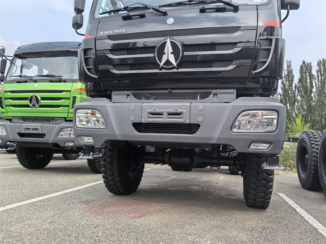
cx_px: 163
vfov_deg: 51.4
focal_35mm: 27
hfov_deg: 65.3
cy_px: 122
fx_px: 254
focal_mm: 5.75
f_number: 2
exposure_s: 1/1597
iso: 50
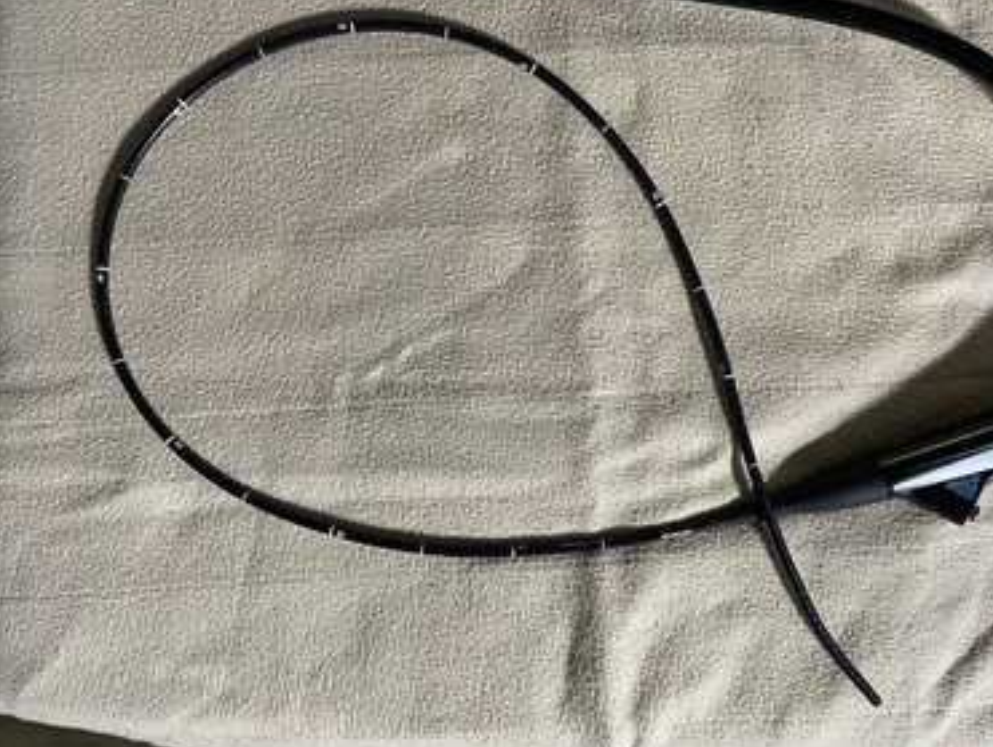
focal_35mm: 28
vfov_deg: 49.8
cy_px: 369
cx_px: 530
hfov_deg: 63.3
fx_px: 804
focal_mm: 4.2
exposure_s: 1/50
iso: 320
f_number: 1.6
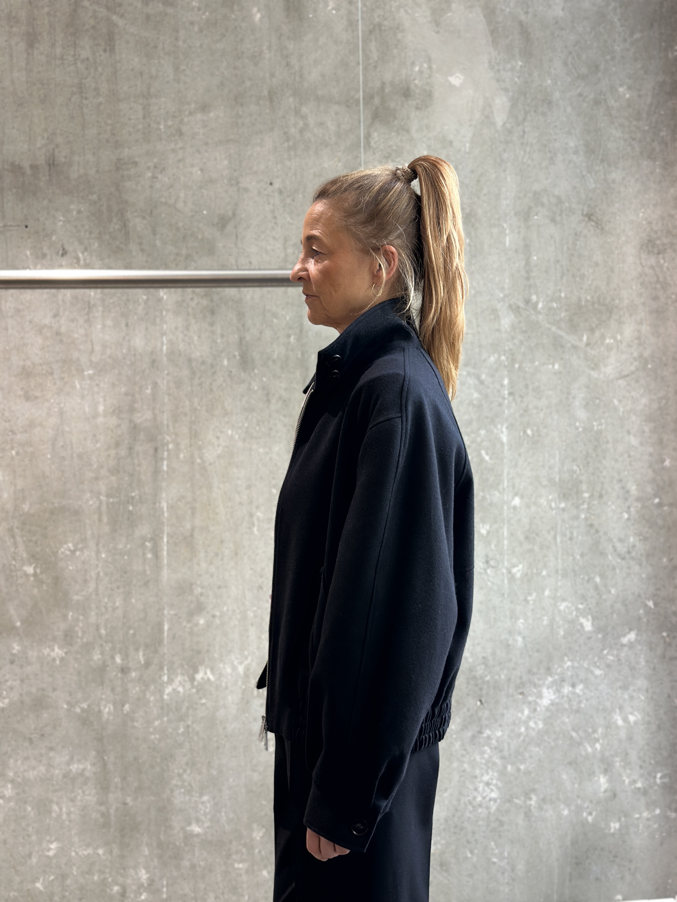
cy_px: 451
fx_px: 1252
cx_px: 338
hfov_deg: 30.3
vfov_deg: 39.7
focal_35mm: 48
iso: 125
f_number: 1.78
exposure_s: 1/95
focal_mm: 6.86
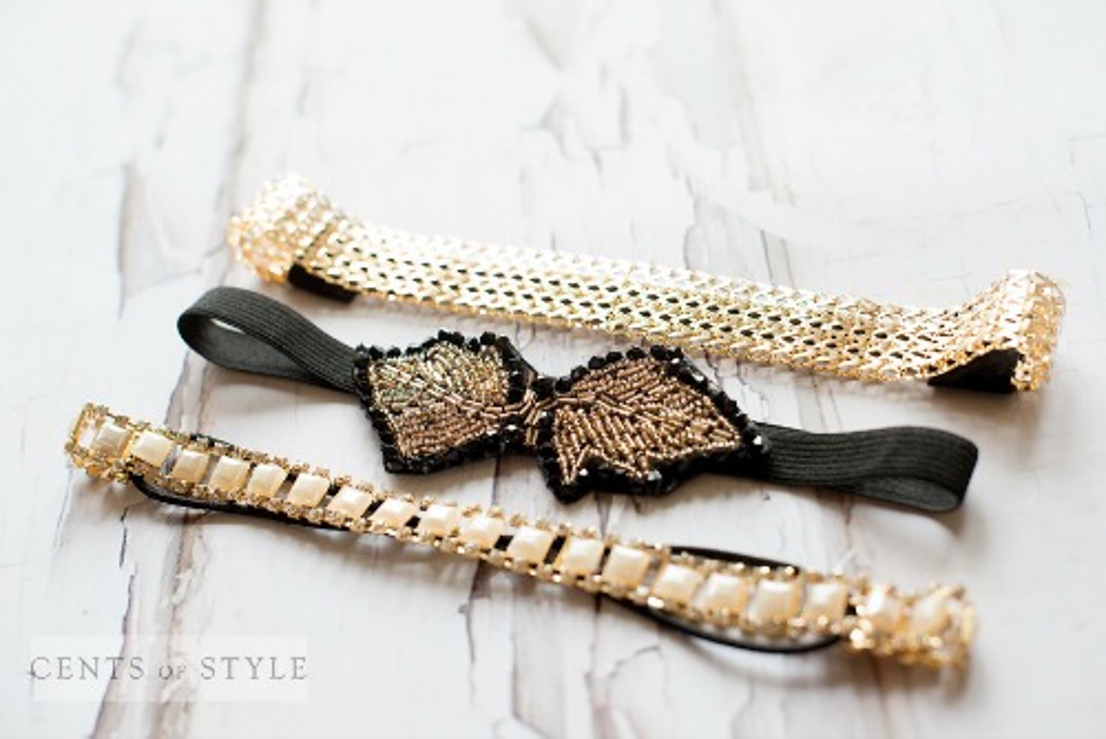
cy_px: 370
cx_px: 553
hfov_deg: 39.6
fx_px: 1537
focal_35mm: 50
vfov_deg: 27.0
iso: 500
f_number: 4
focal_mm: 50
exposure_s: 1/500
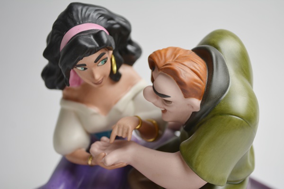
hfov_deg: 31.9
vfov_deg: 21.6
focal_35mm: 63
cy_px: 94
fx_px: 497
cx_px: 142
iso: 360
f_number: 5.6
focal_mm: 42
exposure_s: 1/125
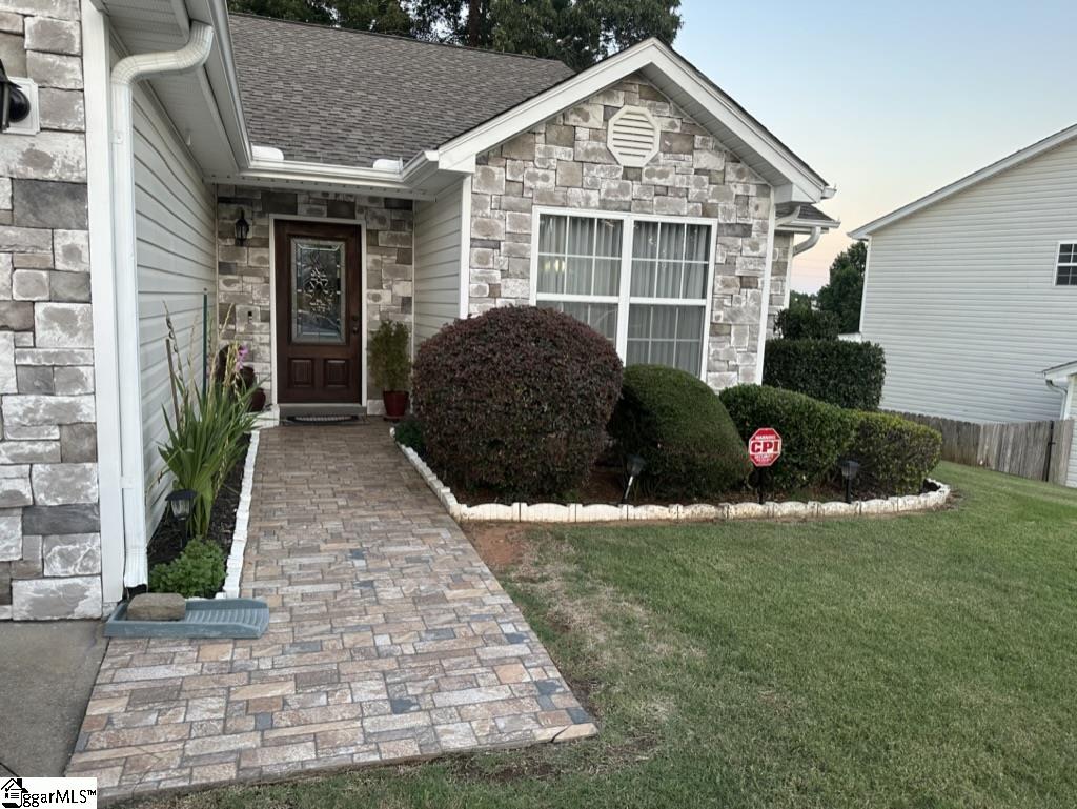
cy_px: 404
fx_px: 747
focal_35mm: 24
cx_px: 538
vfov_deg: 56.9
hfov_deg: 71.6
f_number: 1.78
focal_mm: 6.86
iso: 160
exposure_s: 1/121
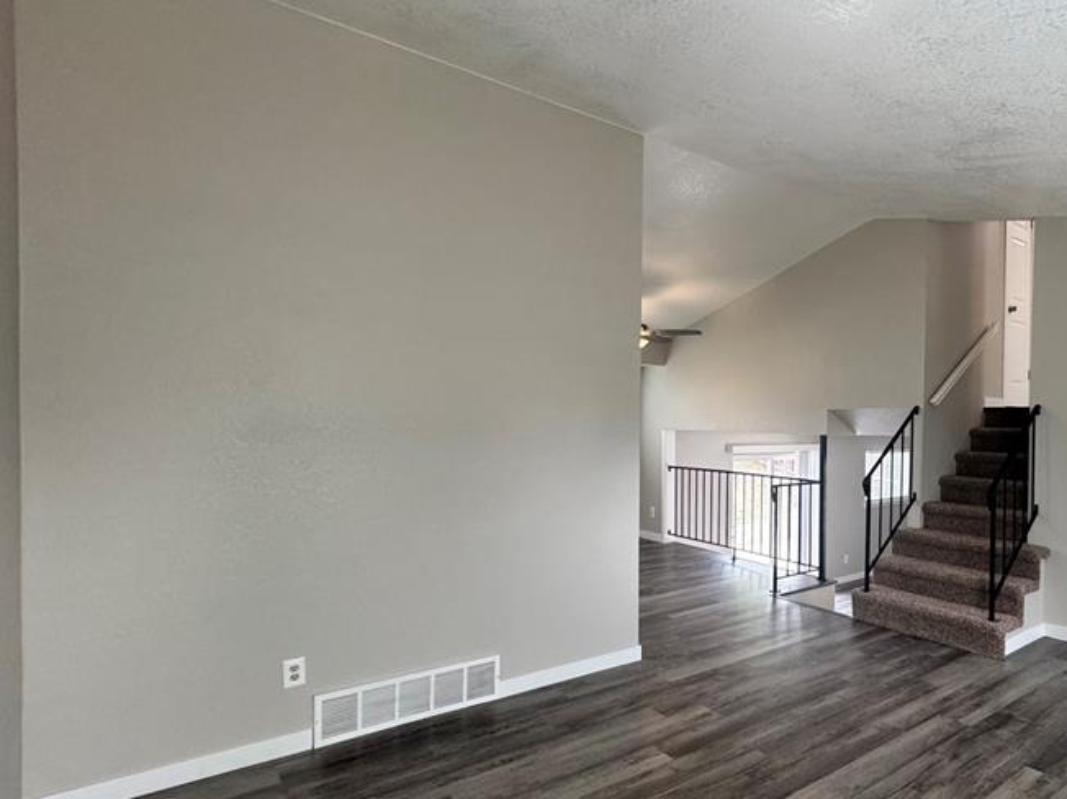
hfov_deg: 71.3
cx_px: 799
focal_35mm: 22
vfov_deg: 60.9
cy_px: 431
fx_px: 678
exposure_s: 1/120
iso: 320
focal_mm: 2.22
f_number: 2.2
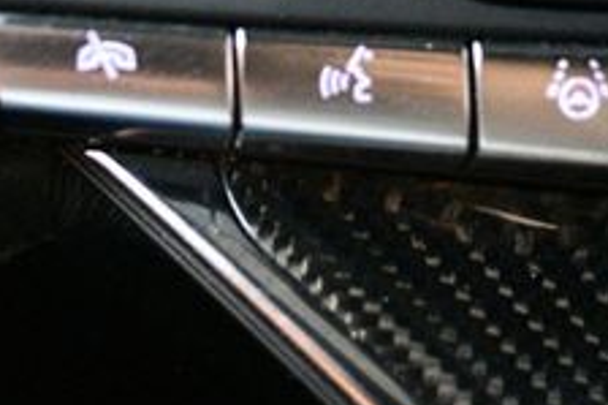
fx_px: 2025
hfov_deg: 17.1
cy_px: -68
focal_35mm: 120
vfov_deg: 11.2
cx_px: 366
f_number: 4.5
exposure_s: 1/60
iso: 9000
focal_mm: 28
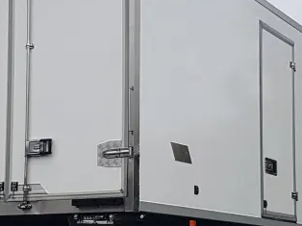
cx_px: 140
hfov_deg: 36.2
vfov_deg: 27.5
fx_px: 462
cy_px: 128
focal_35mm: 53
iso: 40
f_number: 1.7
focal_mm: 4.2
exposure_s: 1/752
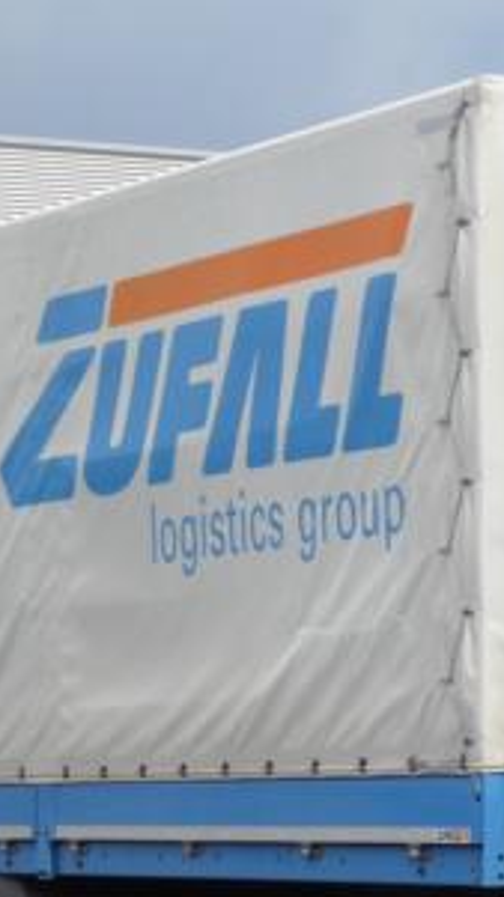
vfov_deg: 13.0
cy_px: 599
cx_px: 898
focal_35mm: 165
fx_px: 3926
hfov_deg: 7.2
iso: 100
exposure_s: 1/640
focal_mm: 10.3
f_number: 4.2
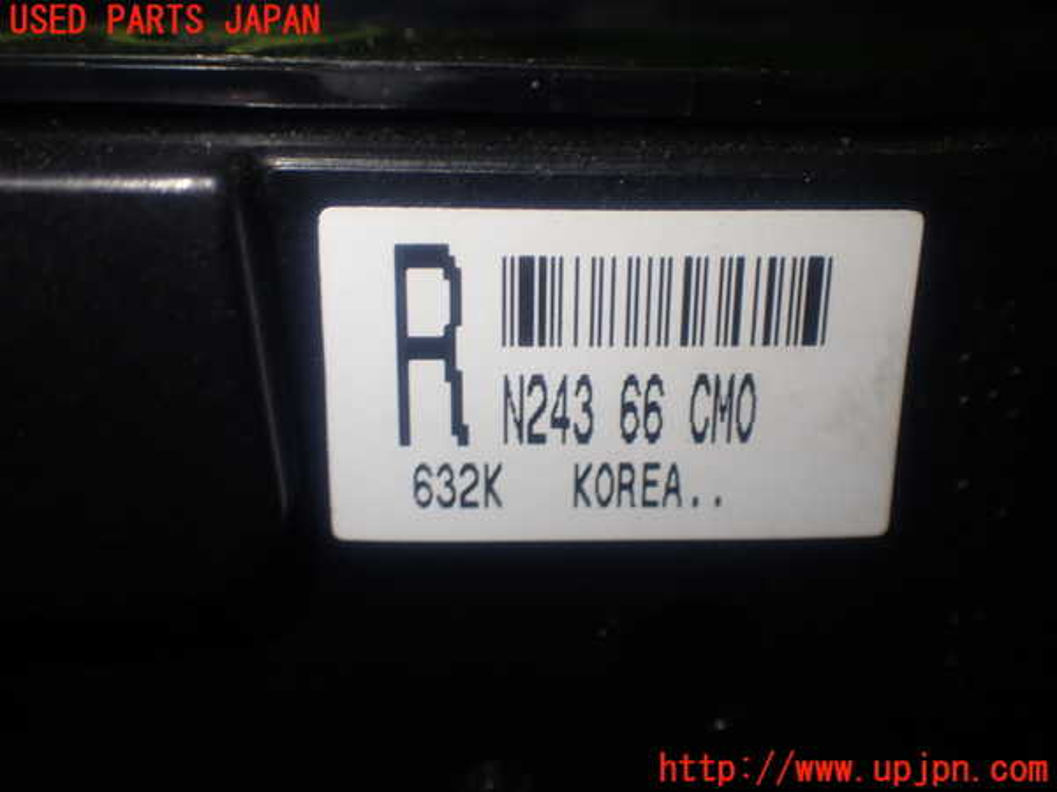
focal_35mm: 44
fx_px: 1344
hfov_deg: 42.9
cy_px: 396
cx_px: 528
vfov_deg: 32.9
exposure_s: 1/80
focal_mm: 7.84
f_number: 2.9
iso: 160
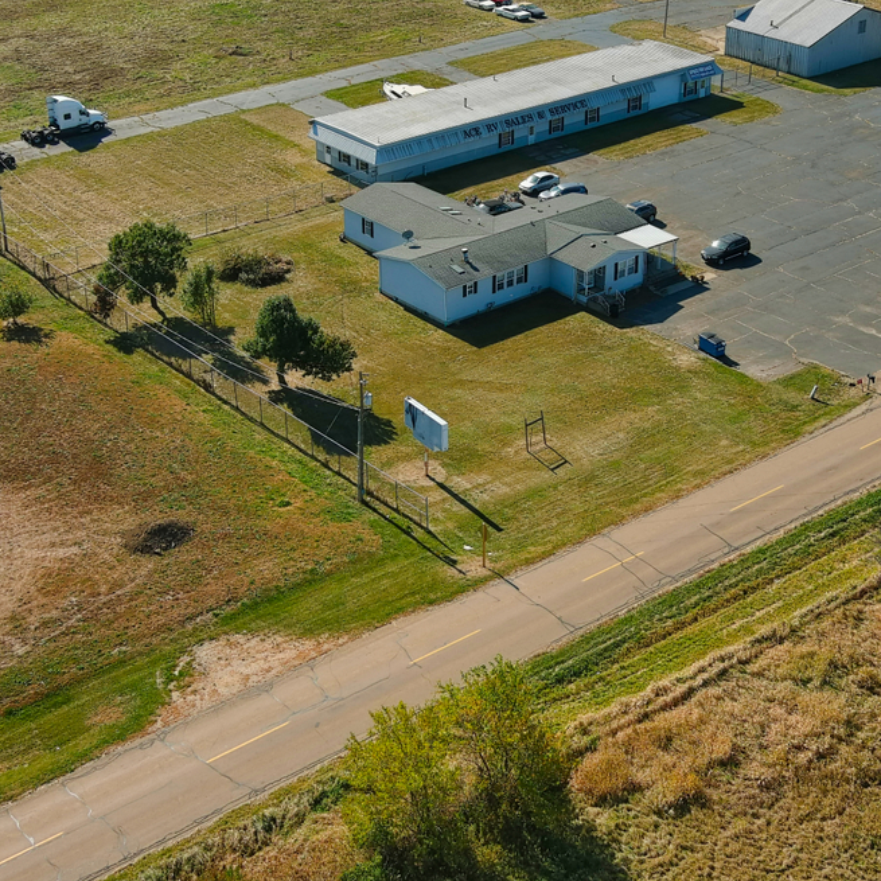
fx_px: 1756
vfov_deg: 27.8
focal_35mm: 61
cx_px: 467
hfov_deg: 28.2
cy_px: 222
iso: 106
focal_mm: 10.6
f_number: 2.8
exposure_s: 1/1638
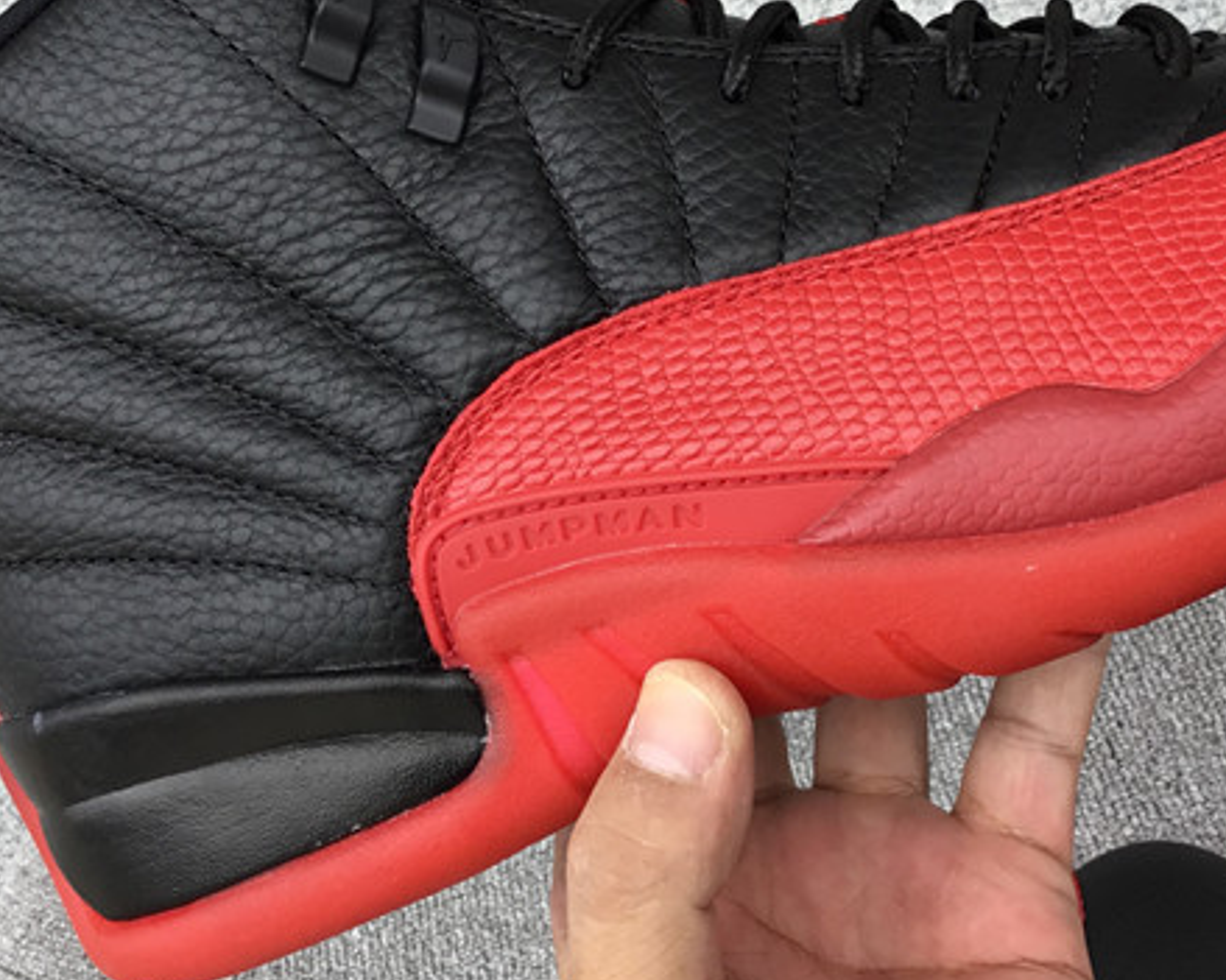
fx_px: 2249
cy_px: 264
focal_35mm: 62
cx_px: 670
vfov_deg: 24.4
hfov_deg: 30.5
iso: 25
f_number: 2.4
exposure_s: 1/148
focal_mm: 3.3
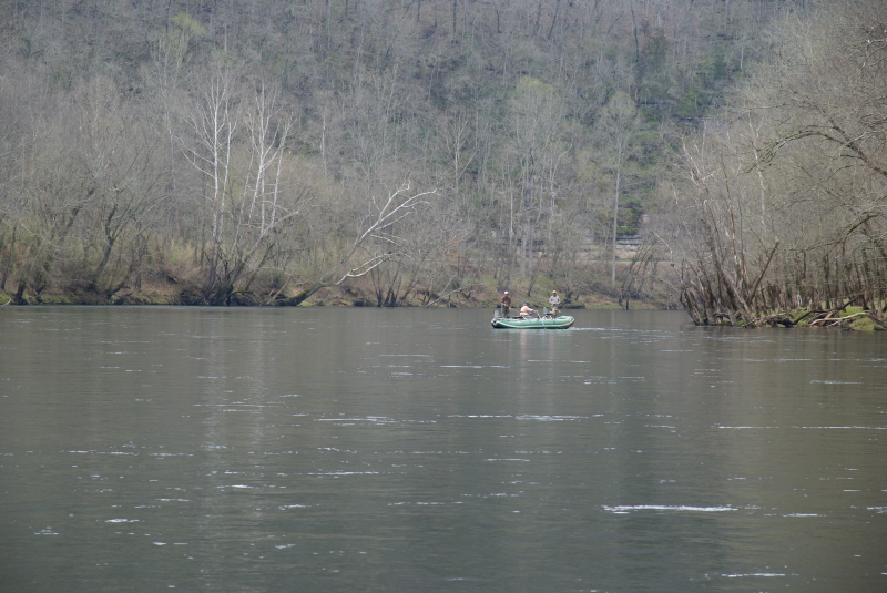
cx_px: 444
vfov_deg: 11.4
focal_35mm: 120
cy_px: 296
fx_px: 2959
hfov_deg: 17.0
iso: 200
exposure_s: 1/250
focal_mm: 80
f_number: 6.3
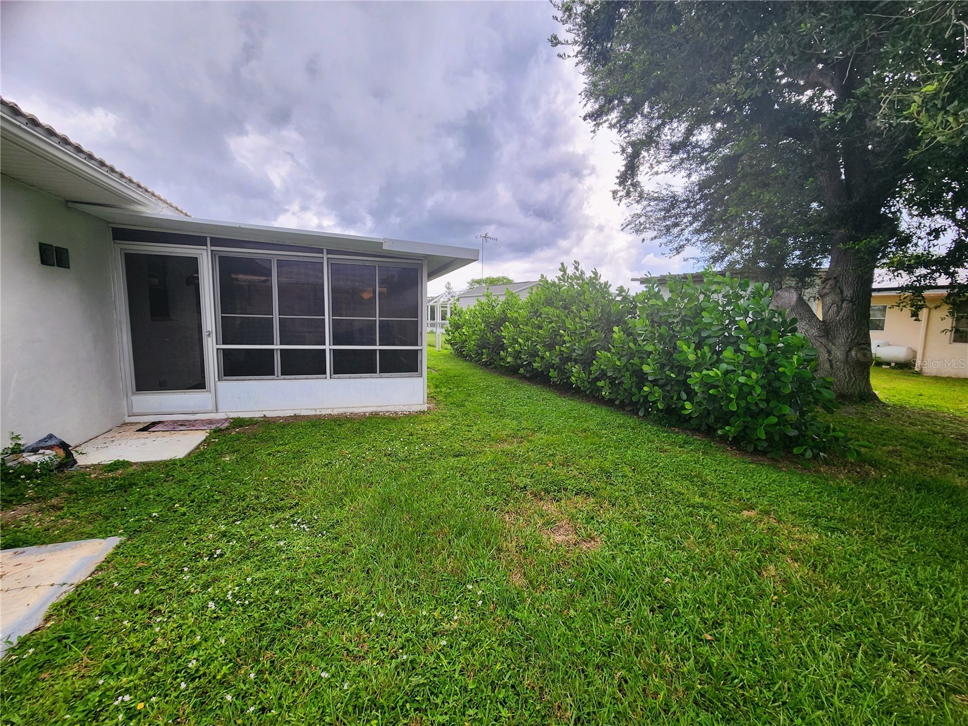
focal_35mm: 13
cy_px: 363
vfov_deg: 89.9
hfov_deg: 106.2
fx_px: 364
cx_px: 484
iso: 50
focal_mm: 2.2
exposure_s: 1/149
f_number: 2.2
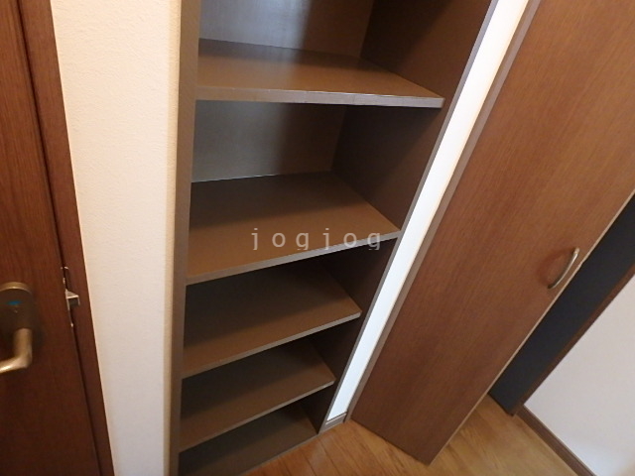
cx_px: 318
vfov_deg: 63.4
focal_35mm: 21
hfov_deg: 79.0
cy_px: 238
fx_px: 385
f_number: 3.5
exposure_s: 1/13
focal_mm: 3.7
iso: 800
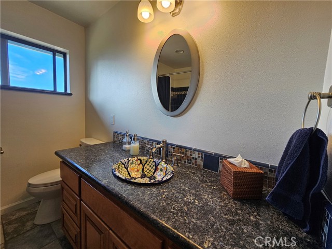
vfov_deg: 89.9
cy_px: 124
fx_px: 125
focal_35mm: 13
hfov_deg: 106.2
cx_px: 166
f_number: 2.2
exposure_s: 1/120
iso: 64
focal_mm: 2.2
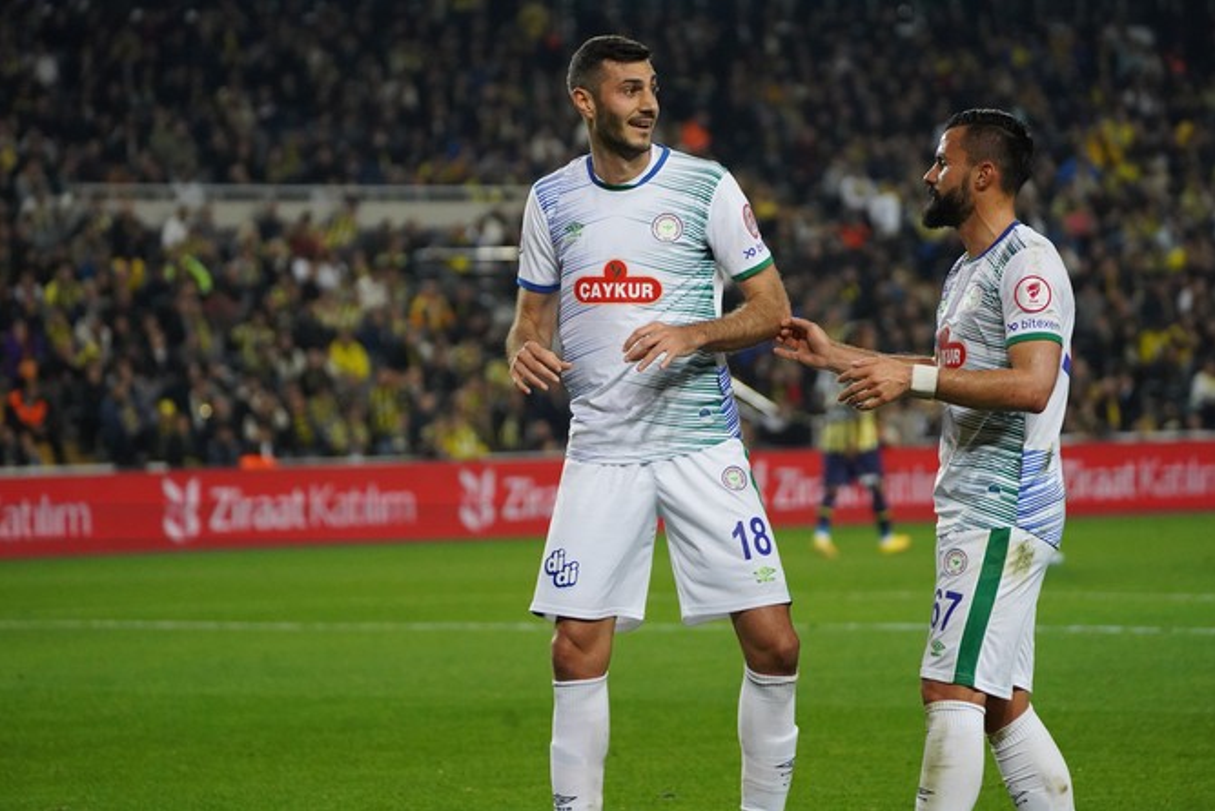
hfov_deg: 10.1
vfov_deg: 6.7
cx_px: 608
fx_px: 6886
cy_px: 406
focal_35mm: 204
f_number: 5.6
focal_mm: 203
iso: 8000
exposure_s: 1/2000
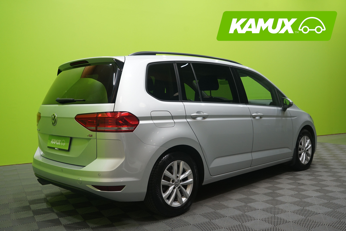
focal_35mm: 33
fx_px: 317
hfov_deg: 57.2
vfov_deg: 40.0
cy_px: 116
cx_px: 173
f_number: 5.6
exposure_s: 1/20
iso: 800
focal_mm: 33
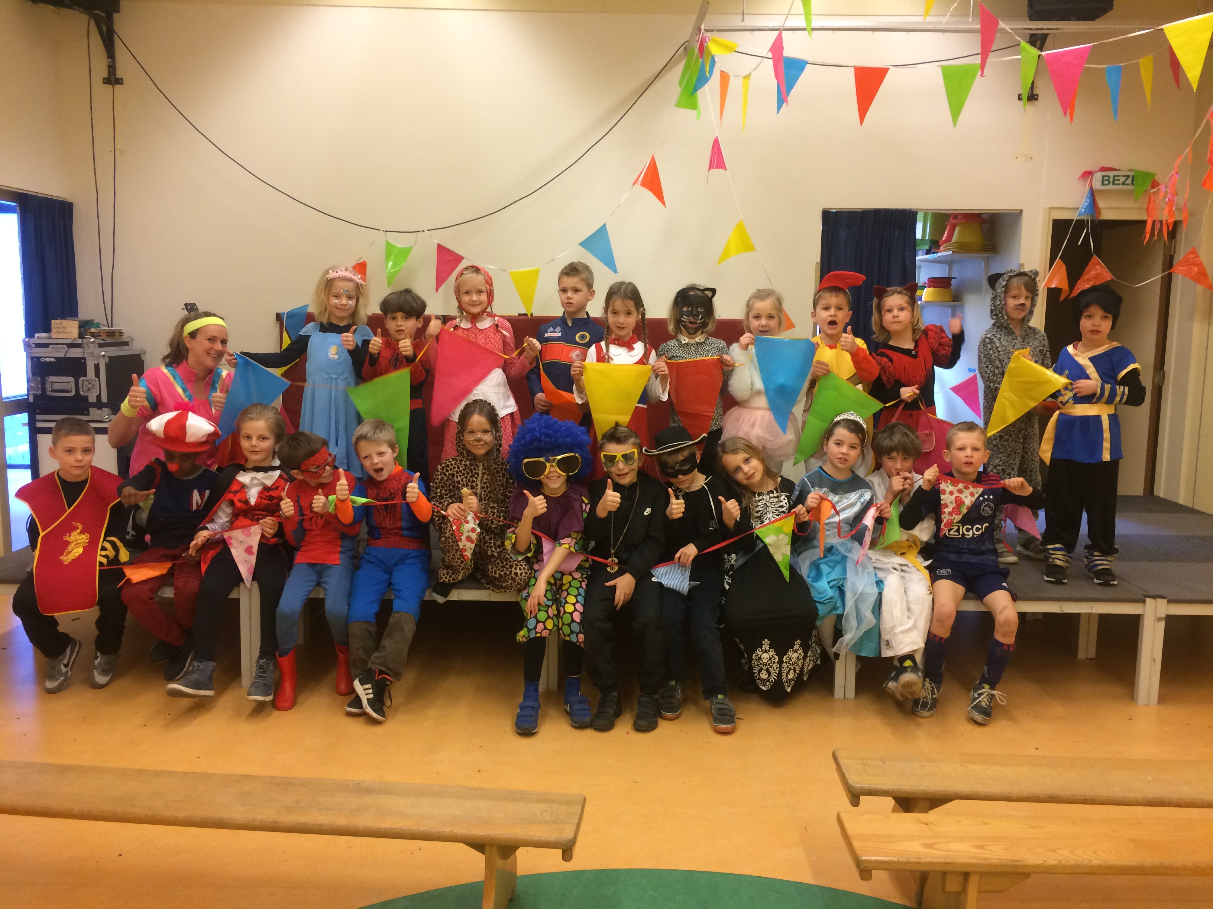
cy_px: 454
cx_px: 606
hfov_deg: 61.7
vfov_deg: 48.2
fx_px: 1016
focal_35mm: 29
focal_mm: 4.15
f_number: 2.2
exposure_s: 1/33
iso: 160
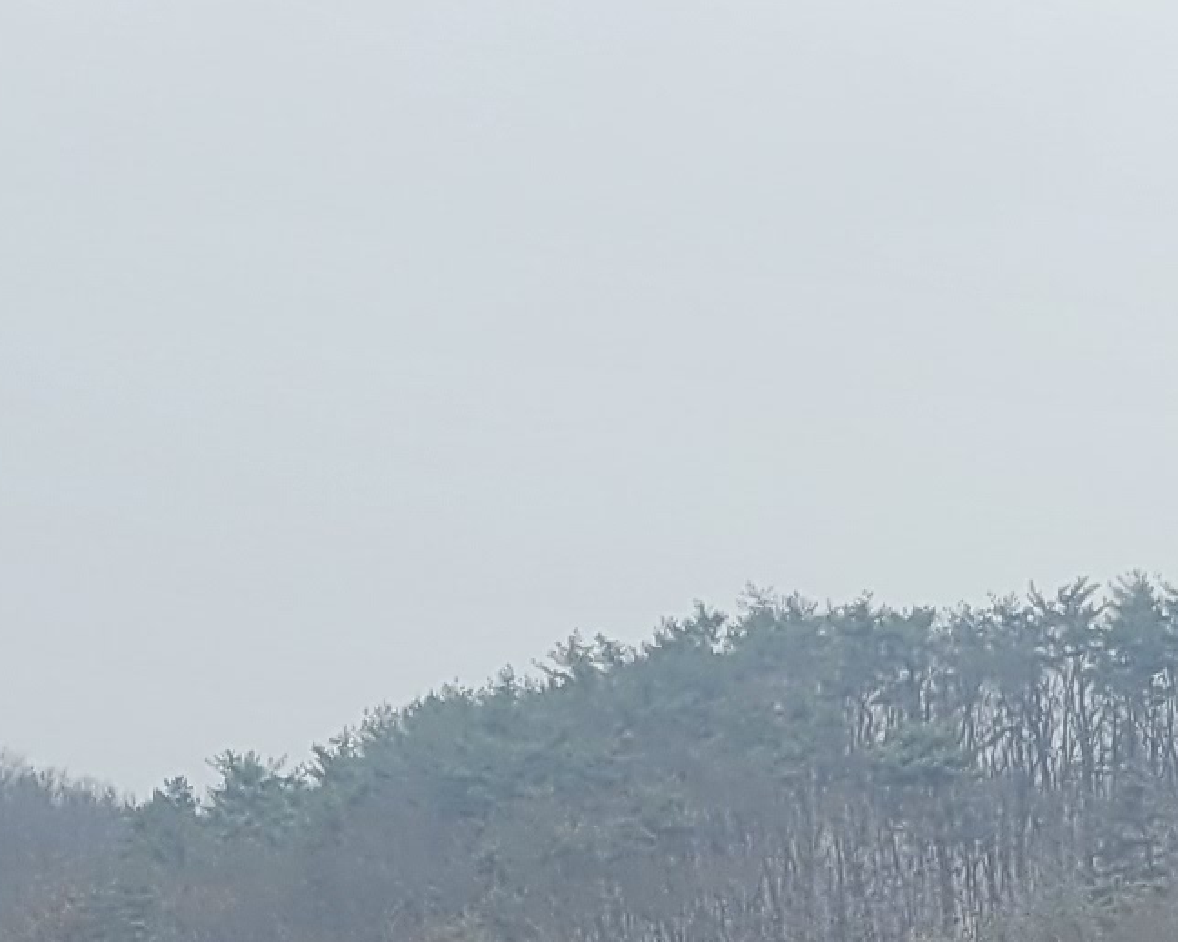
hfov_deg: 11.8
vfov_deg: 9.2
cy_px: 1888
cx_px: 1660
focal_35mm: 158
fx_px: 5507
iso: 40
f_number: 1.8
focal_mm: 5.4
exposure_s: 1/709
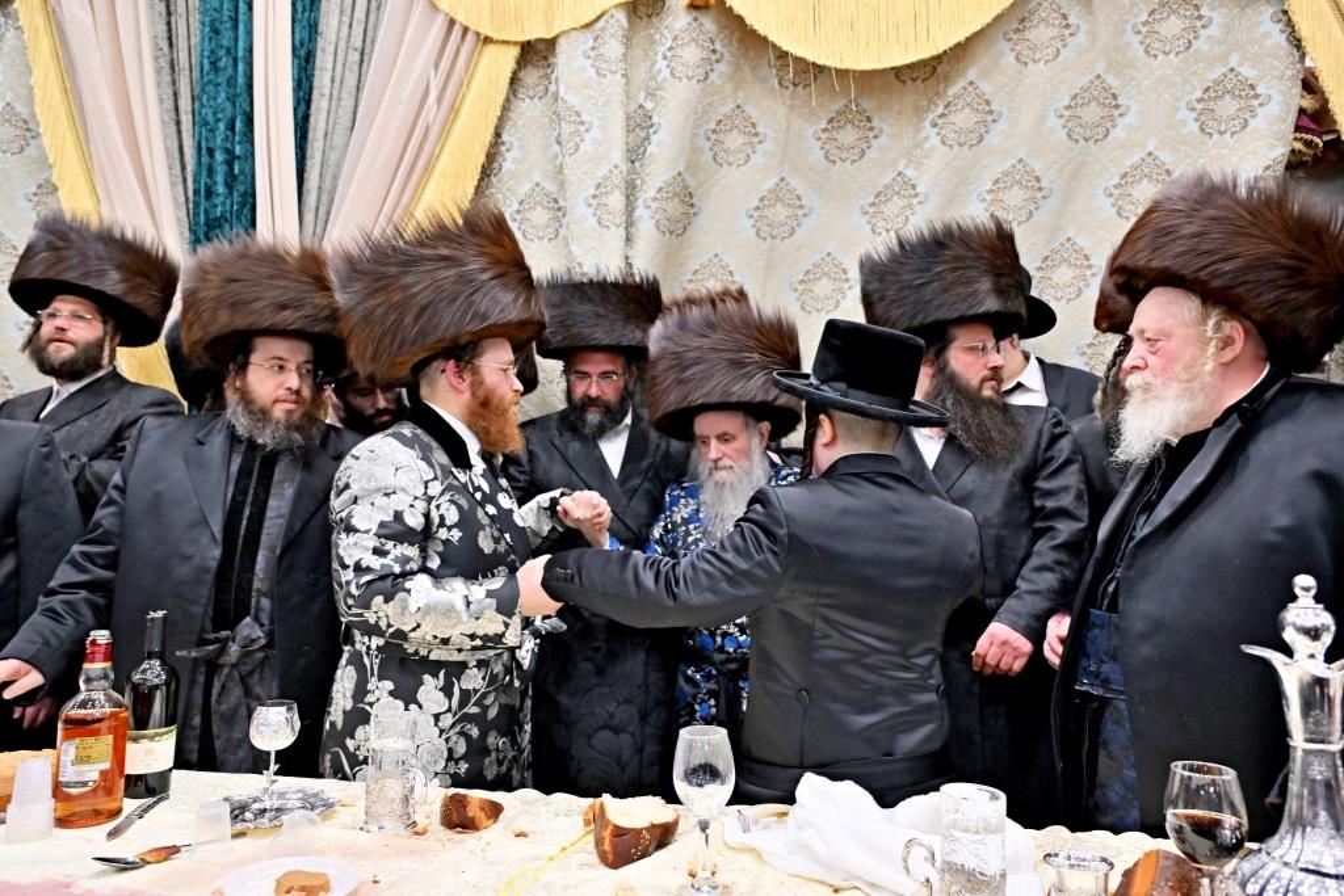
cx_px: 672
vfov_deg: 53.1
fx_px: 896
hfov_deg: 73.7
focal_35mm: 24
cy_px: 448
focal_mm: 24
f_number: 4
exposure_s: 1/200
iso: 1000
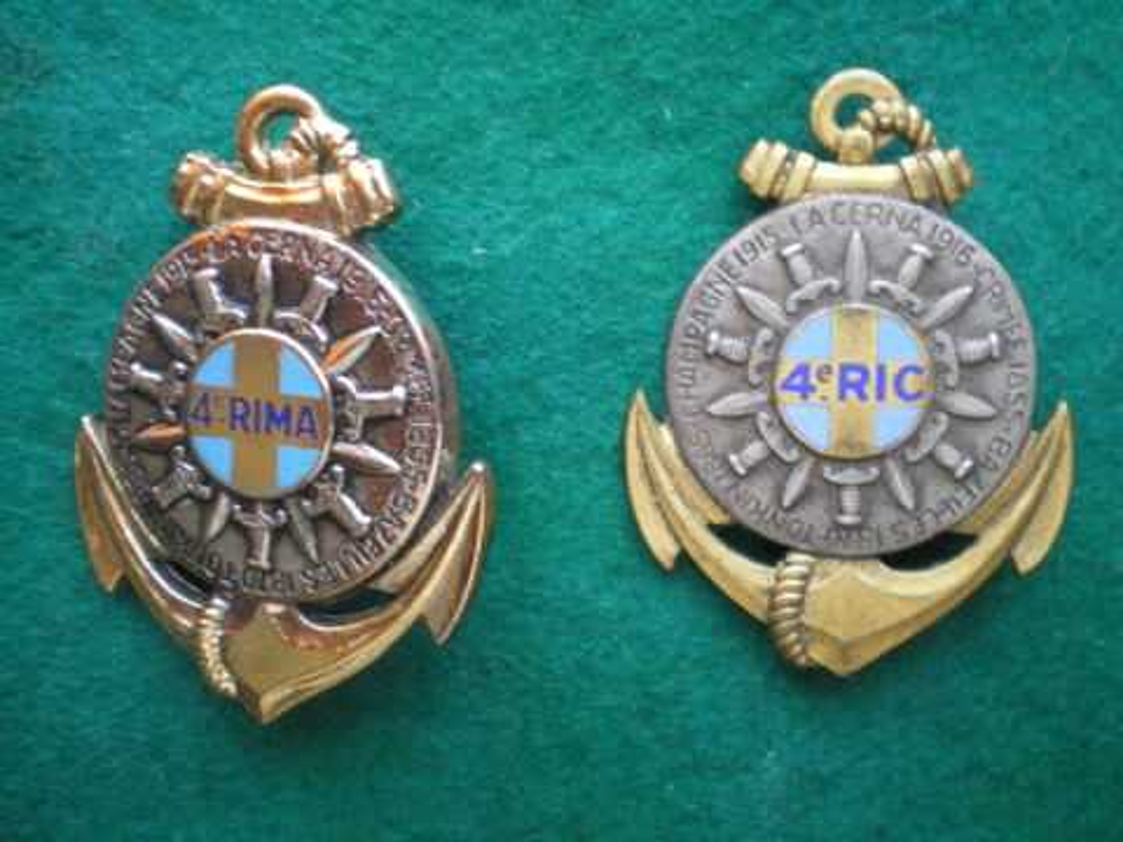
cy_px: 421
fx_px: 1233
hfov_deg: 49.0
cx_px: 562
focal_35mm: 38
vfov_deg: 37.7
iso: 320
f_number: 3.1
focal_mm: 6.3
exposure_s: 1/50
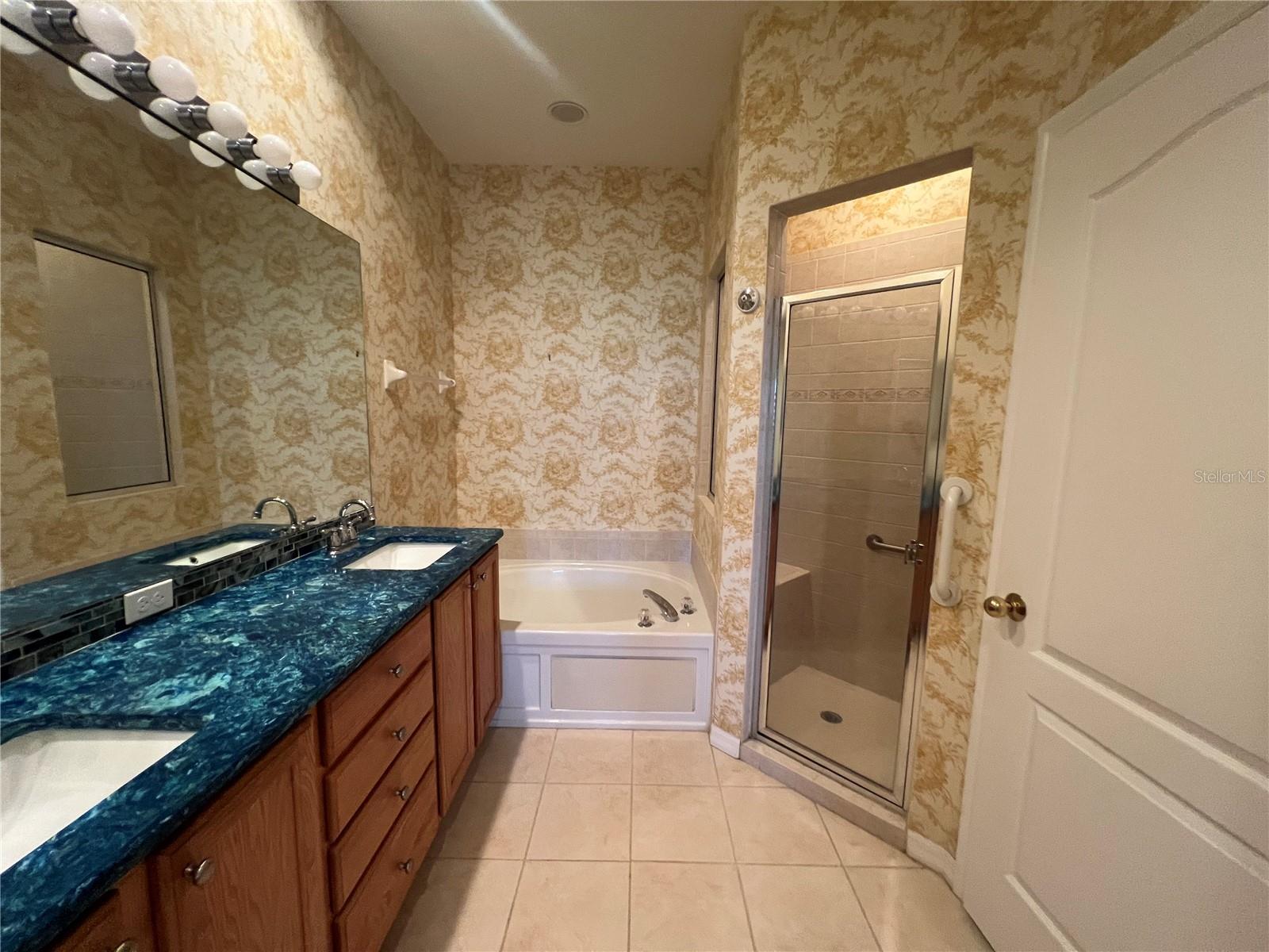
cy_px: 476
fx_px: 477
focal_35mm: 13
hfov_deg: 106.2
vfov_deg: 89.9
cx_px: 634
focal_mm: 1.57
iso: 250
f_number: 1.8
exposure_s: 1/60
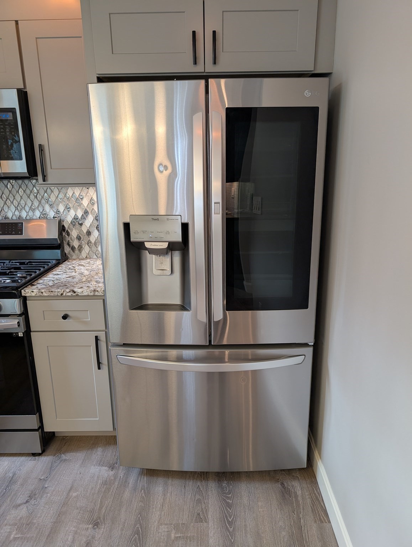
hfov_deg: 56.9
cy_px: 274
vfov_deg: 71.5
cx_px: 206
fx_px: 380
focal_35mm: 24
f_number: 1.68
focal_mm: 6.9
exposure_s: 1/30
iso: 85
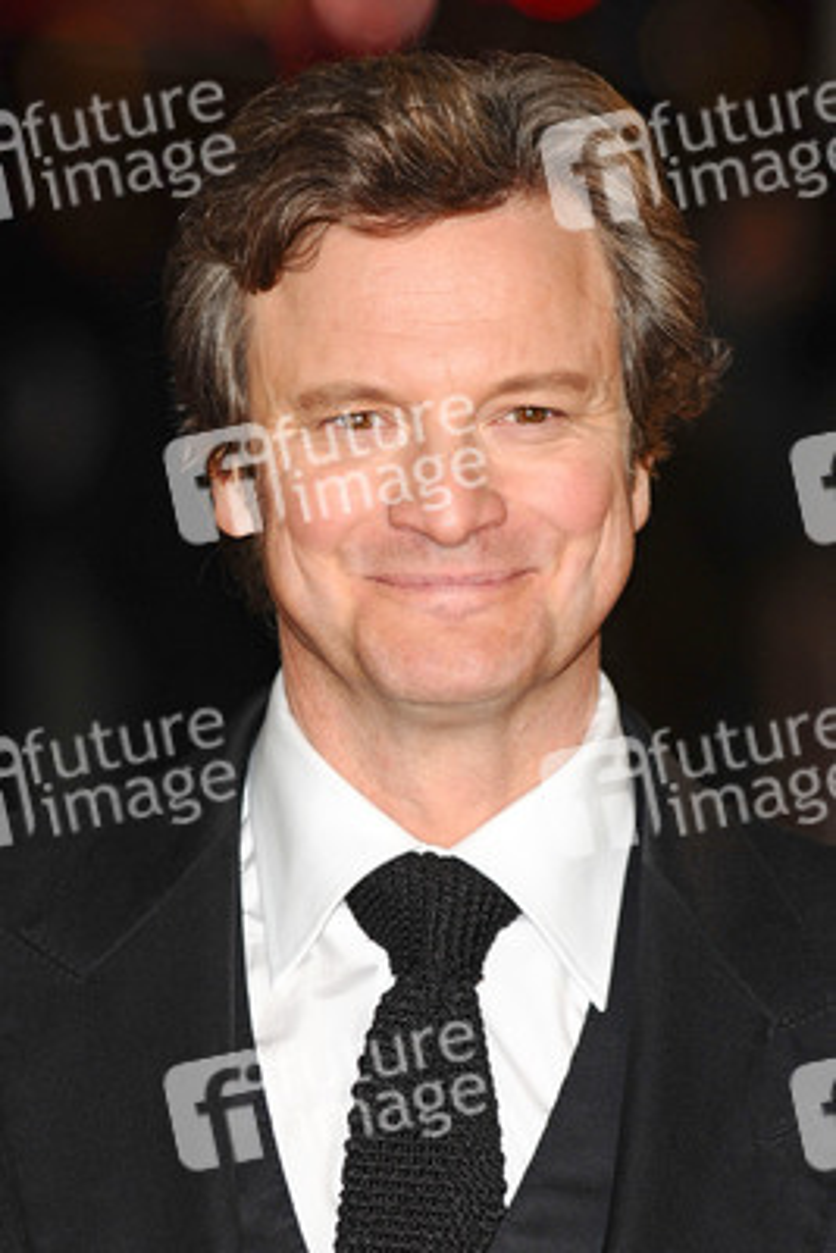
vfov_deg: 7.4
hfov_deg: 5.0
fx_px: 9657
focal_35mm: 278
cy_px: 626
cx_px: 418
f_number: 4.5
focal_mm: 185
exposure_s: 1/200
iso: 320
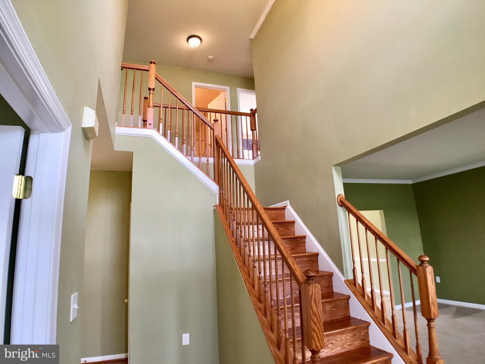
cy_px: 182
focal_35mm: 29
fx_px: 406
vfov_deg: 48.2
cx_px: 242
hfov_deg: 61.7
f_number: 2.2
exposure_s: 1/30
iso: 40
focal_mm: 4.15
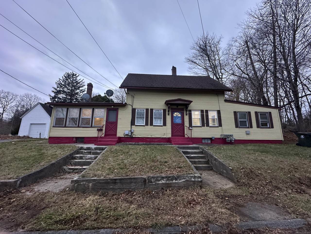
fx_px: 126
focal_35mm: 14
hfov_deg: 102.1
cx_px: 156
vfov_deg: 85.7
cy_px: 117
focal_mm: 2.22
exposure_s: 1/60
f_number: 2.2
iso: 200
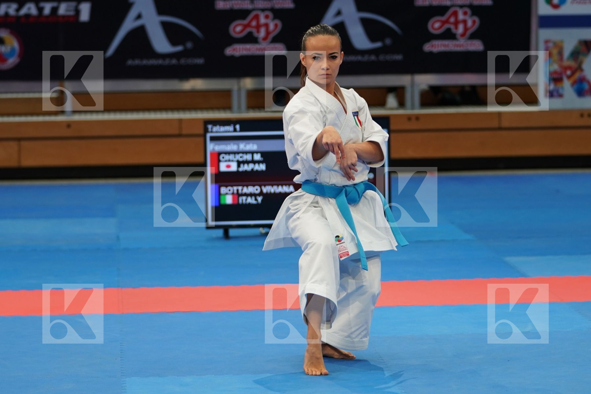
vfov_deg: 8.6
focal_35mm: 160
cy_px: 197
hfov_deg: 12.8
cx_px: 296
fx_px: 2626
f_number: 2.8
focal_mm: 107
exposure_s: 1/500
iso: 800
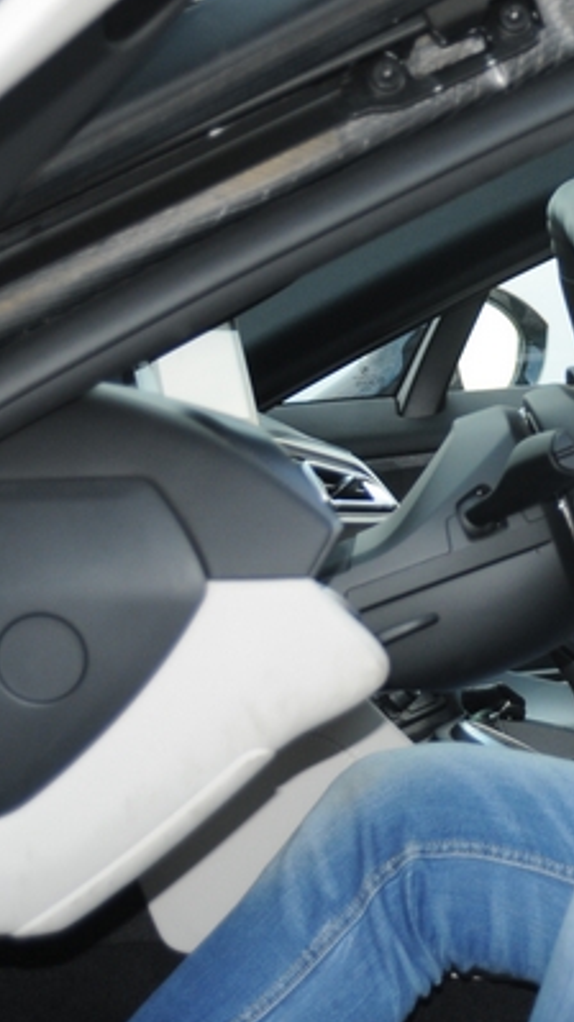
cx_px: 915
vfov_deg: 11.5
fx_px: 5094
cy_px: 401
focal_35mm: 188
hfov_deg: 6.4
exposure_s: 1/125
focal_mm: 62
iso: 400
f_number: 4.2
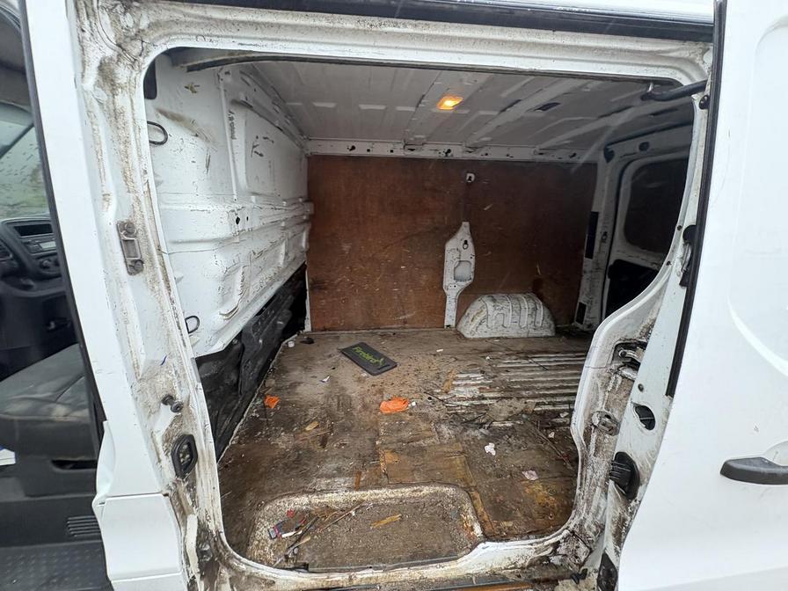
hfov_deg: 102.1
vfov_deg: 85.7
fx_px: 319
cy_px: 296
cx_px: 394
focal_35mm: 14
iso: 250
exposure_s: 1/60
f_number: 2.2
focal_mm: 2.22
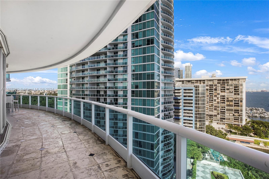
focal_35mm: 16
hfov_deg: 96.7
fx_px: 120
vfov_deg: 73.7
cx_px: 134
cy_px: 90
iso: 800
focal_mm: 16
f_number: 14
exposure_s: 1/100
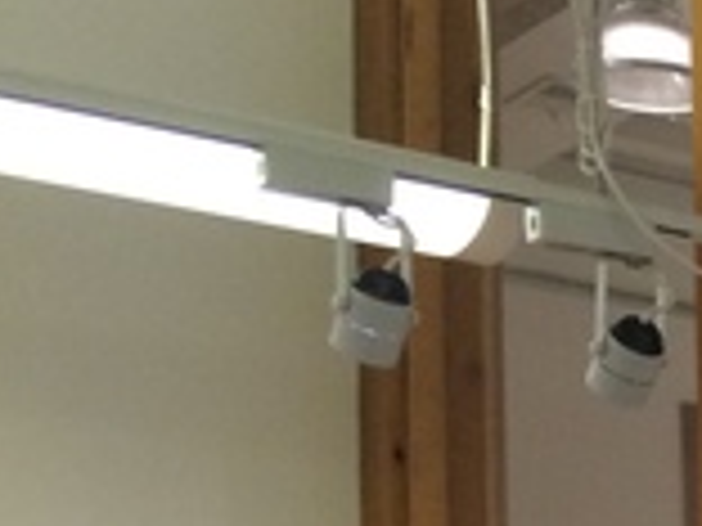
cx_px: 1652
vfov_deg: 9.7
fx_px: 2819
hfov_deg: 11.7
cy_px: 1149
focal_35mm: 139
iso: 125
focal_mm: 4.15
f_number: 2.2
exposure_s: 1/30
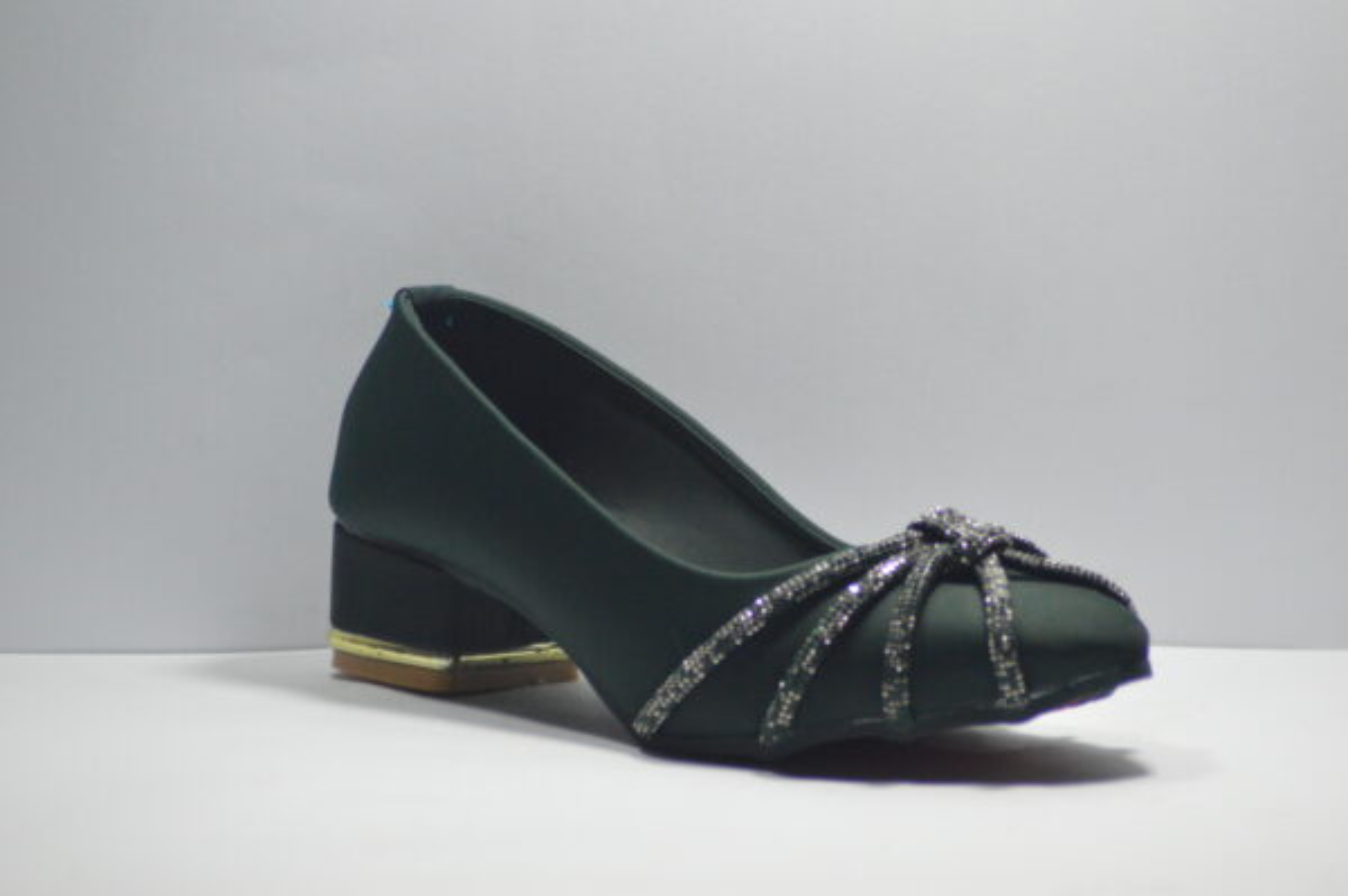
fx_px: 12346
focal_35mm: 330
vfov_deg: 4.2
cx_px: 674
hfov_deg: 6.2
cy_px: 448
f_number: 4.8
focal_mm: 220
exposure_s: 1/500
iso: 2500
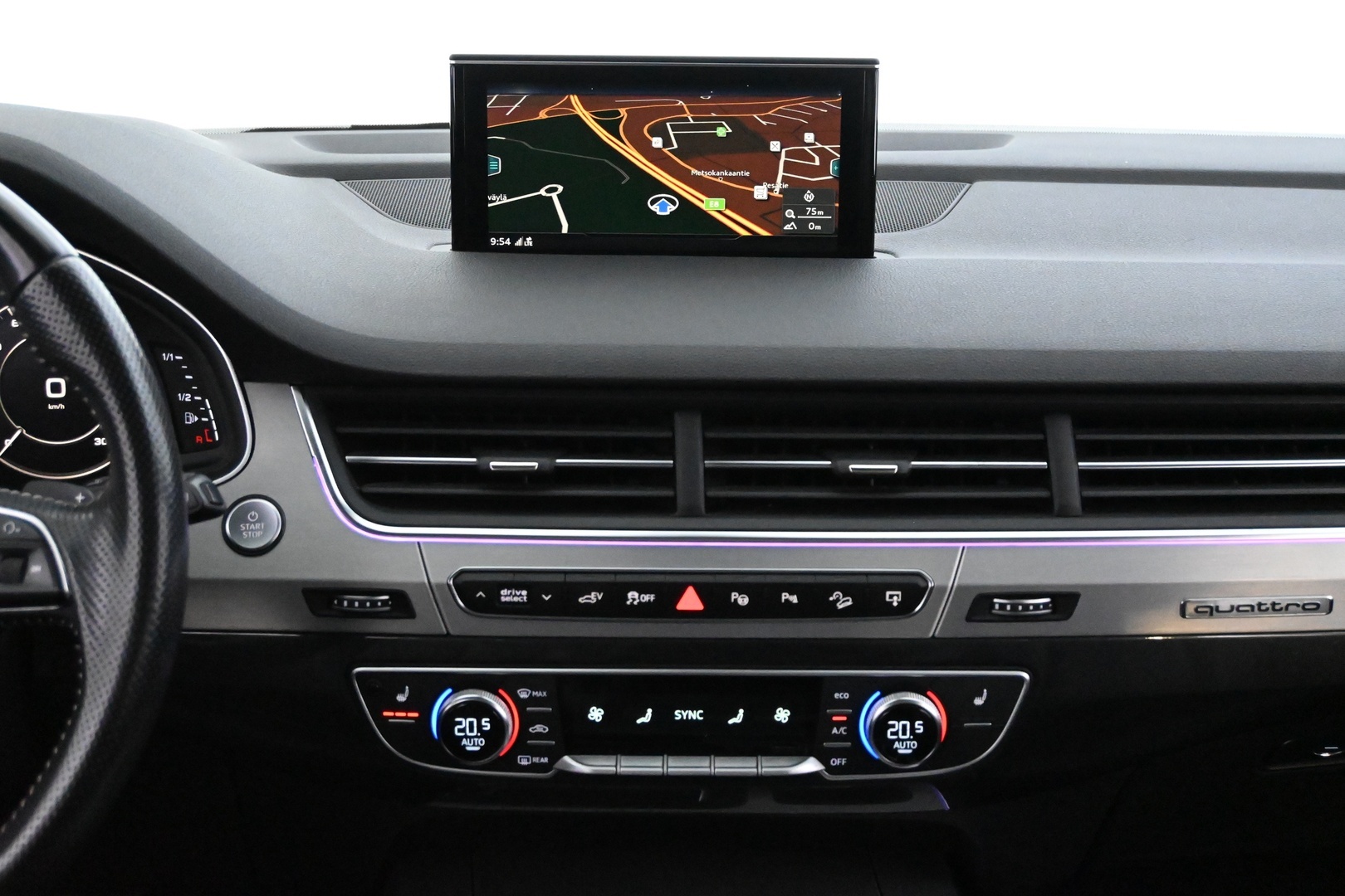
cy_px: 448
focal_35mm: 50
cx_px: 672
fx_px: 1849
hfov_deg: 40.0
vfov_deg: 27.3
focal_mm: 33
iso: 11400
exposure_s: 1/50
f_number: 5
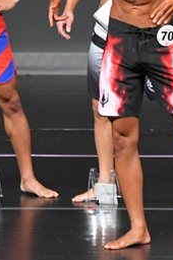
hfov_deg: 1.7
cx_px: 351
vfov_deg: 2.5
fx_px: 5912
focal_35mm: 818
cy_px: 58
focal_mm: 180
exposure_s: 1/400
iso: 4000
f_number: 5.6
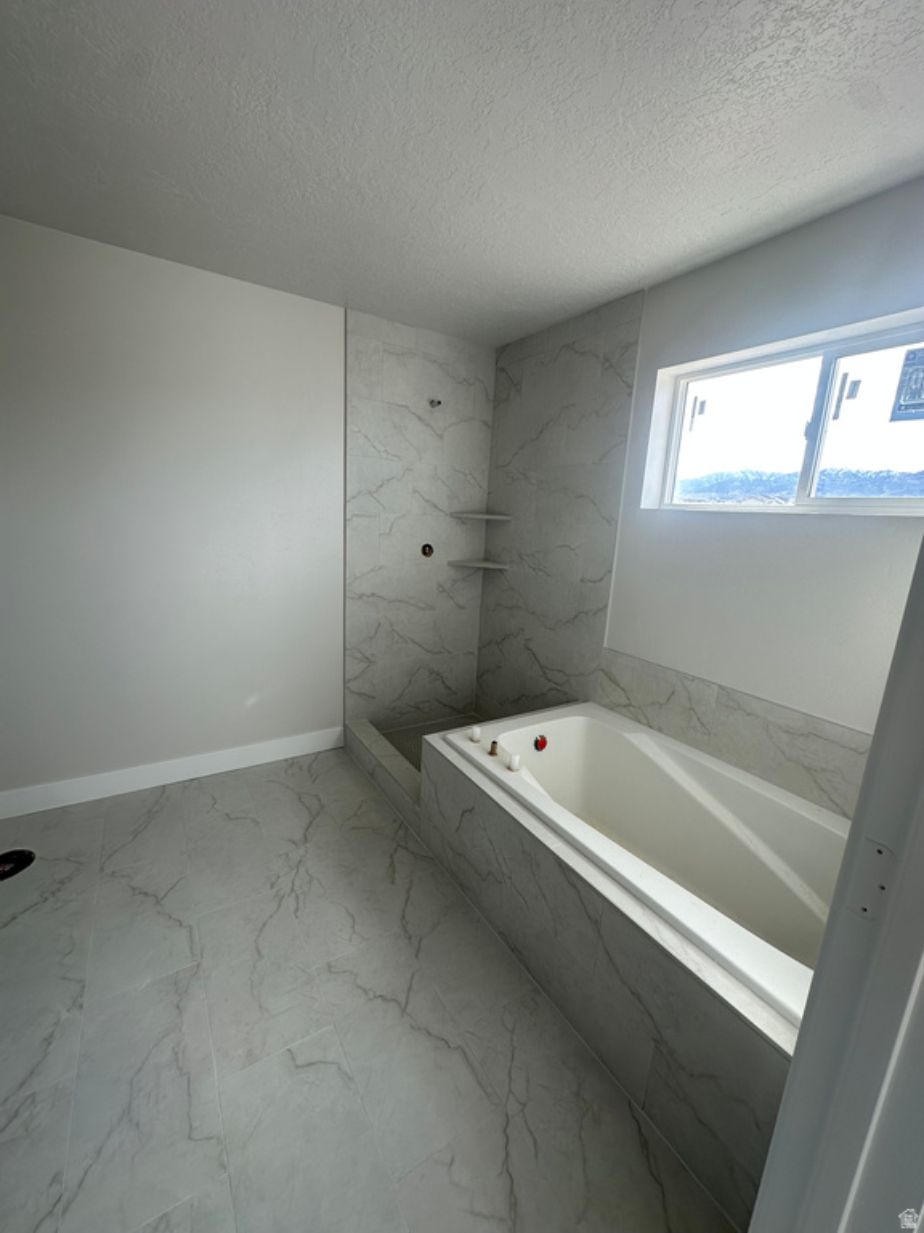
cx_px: 462
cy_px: 616
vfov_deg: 102.1
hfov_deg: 85.7
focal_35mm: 14
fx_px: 498
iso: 40
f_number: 2.2
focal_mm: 2.22
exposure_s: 1/138
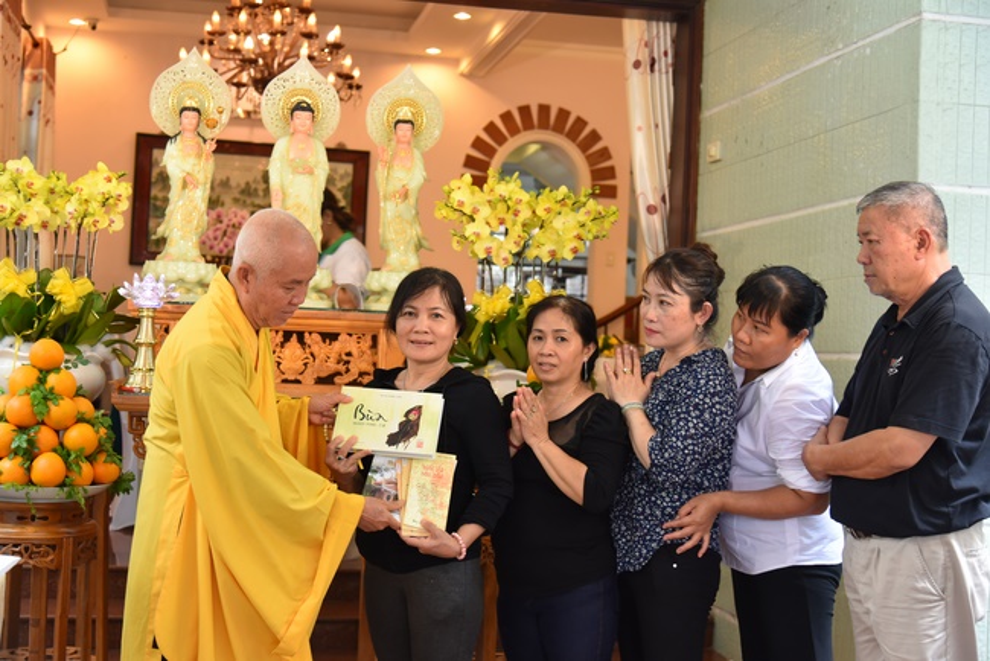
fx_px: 1321
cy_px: 330
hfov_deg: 41.1
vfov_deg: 28.1
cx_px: 495
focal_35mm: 48
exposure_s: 1/60
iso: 1000
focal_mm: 48
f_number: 4
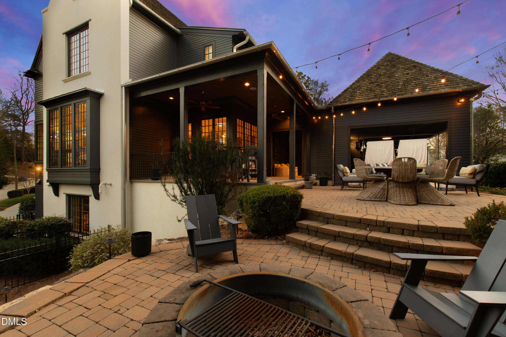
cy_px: 168
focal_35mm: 15
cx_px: 253
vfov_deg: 77.3
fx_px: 211
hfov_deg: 100.4
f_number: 8
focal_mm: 10
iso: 100
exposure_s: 1/2
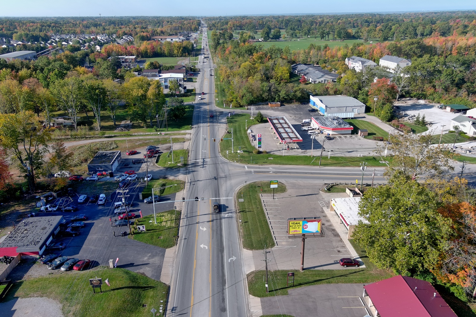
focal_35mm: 29
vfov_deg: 45.0
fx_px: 383
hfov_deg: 63.7
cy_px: 158
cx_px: 238
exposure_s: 1/40
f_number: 2.8
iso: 100
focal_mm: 10.57
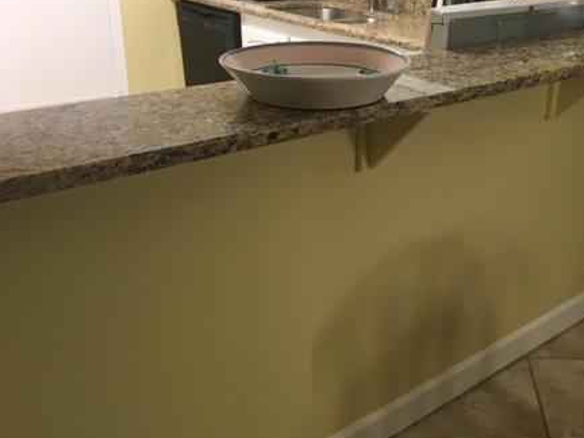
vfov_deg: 33.6
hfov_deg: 43.0
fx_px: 725
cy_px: 210
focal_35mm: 43
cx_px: 410
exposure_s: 1/30
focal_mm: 4.15
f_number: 2.2
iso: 64
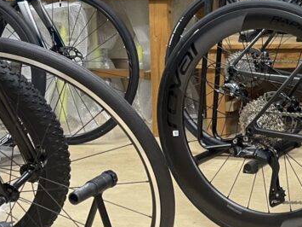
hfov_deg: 22.2
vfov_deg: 18.8
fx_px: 654
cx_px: 432
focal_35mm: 75
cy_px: -26
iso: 250
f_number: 1.6
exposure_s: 1/50
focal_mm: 4.2
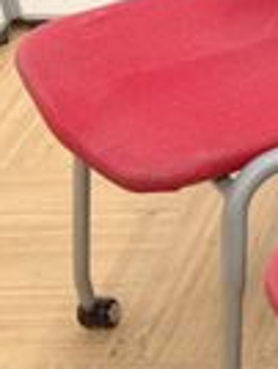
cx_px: 718
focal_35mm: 172
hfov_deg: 7.9
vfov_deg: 11.5
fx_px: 1836
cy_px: 211
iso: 160
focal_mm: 4.12
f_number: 2.4
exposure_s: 1/20
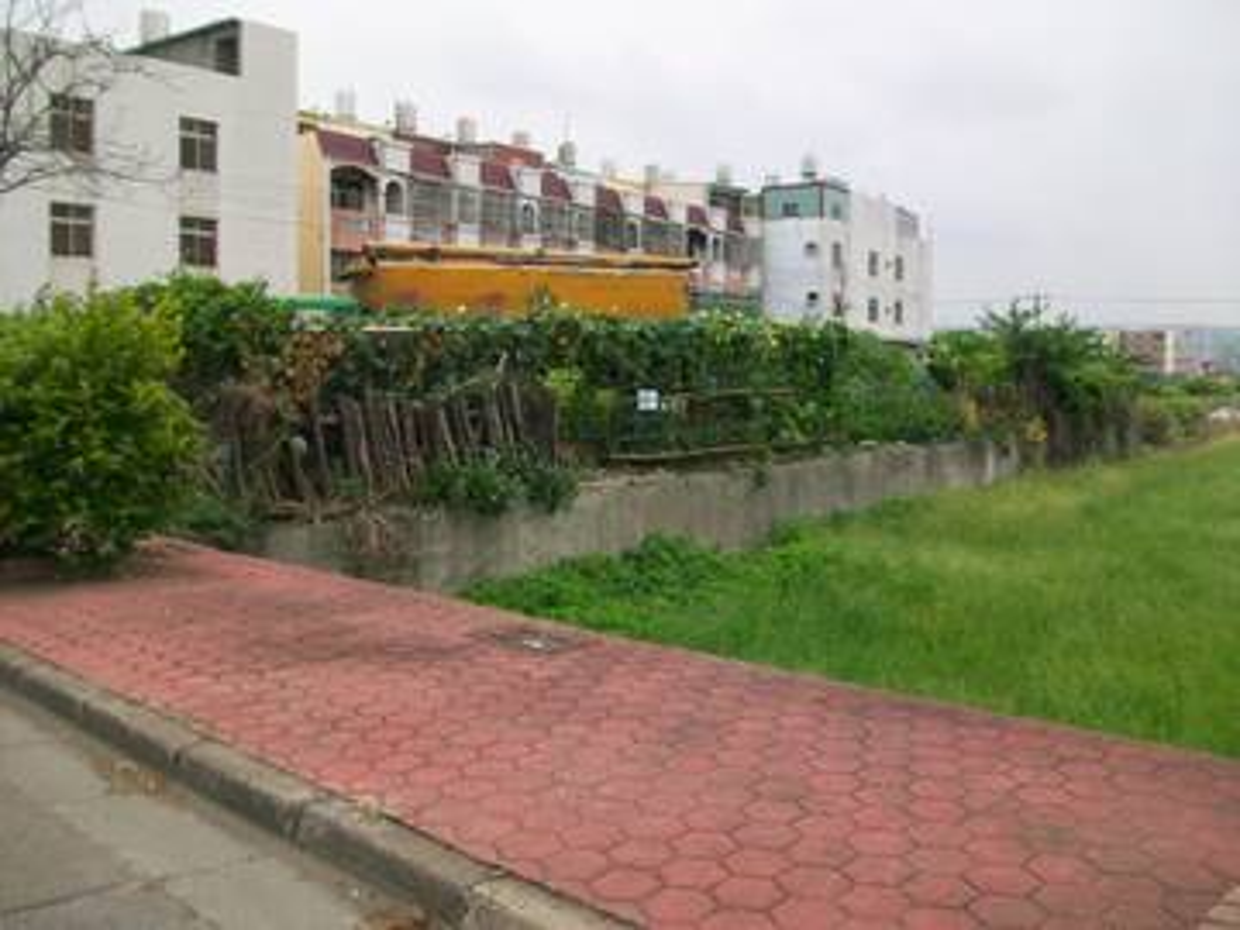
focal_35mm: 32
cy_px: 465
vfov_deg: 44.2
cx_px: 620
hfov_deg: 56.8
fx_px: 1146
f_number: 2.8
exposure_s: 1/640
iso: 64
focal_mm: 5.7
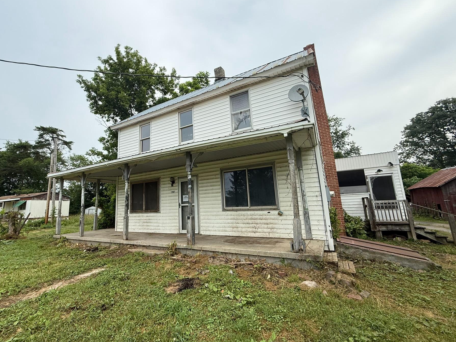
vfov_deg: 78.1
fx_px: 211
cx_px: 204
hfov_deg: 94.2
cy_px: 168
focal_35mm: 16
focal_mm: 2.22
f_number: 2.2
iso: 50
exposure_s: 1/914
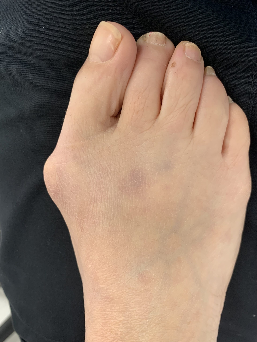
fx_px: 257
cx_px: 128
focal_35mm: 26
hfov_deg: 53.1
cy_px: 171
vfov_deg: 67.3
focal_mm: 4.25
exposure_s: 1/60
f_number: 1.8
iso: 100
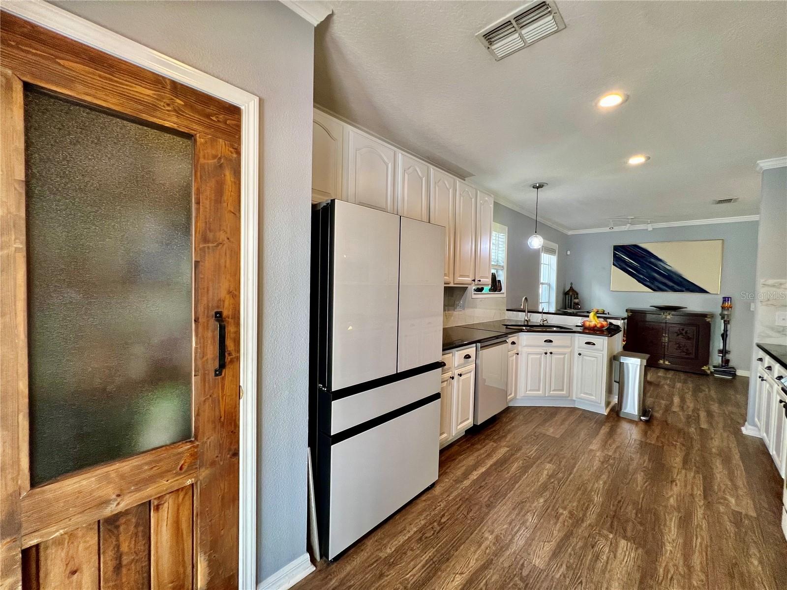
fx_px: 296
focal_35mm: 13
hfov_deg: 106.2
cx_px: 394
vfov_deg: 89.9
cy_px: 295
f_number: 1.8
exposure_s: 1/120
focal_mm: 1.57
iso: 200
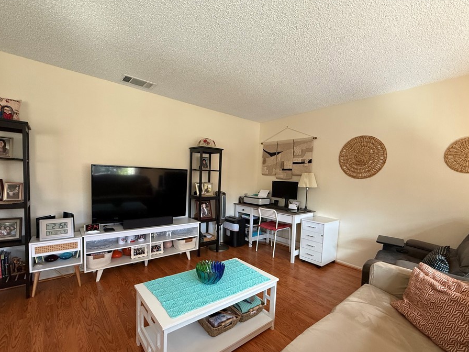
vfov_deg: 77.9
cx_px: 229
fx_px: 217
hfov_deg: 94.5
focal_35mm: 16
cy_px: 194
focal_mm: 2.22
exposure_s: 1/60
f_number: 2.2
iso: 500
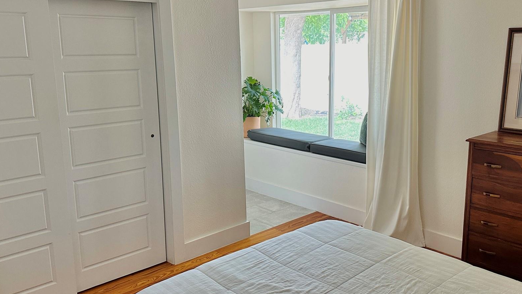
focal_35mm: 34
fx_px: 471
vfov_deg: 34.6
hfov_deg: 57.8
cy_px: 130
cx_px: 295
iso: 250
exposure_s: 1/77
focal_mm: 6.86
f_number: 1.78
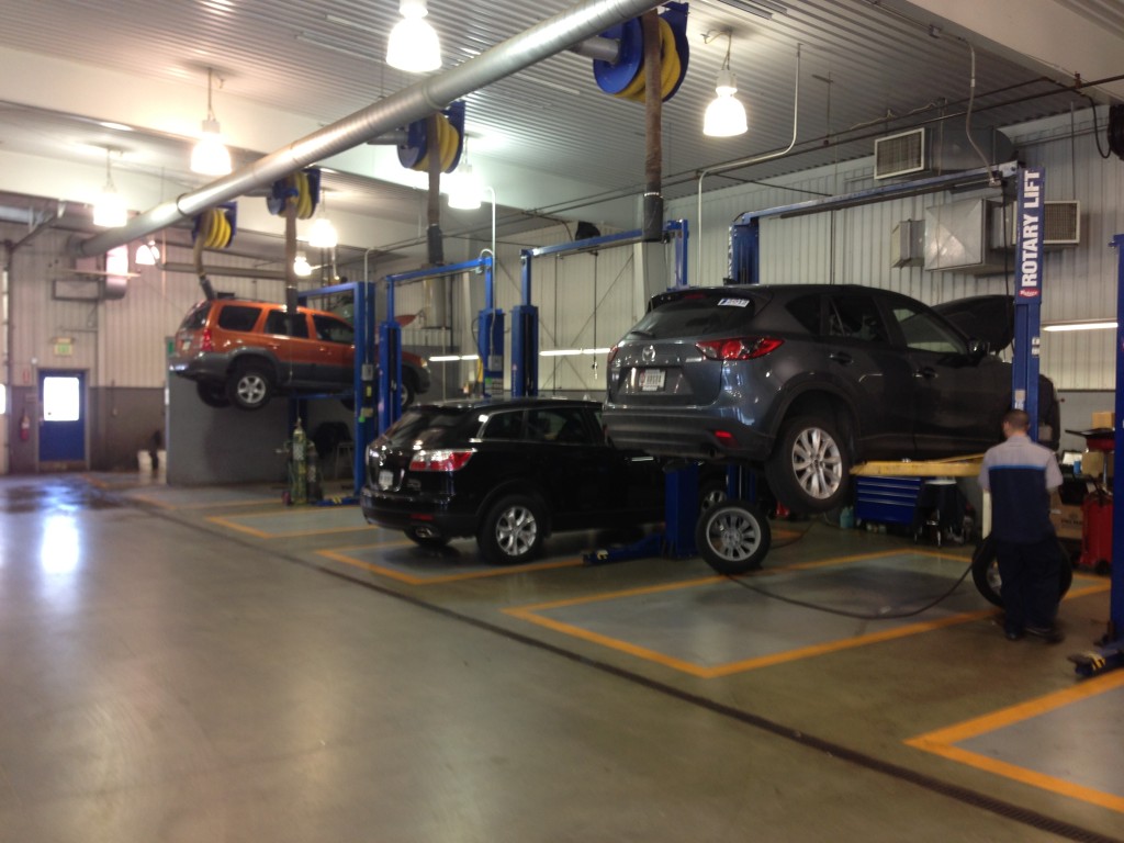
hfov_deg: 55.4
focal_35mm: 33
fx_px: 1072
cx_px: 562
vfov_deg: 42.9
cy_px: 422
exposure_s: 1/20
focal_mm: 4.13
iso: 50
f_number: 2.4
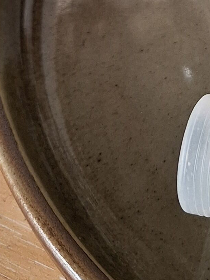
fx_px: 922
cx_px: 337
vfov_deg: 14.9
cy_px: -232
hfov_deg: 12.2
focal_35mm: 114
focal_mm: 5.54
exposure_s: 1/227
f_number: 1.8
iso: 40
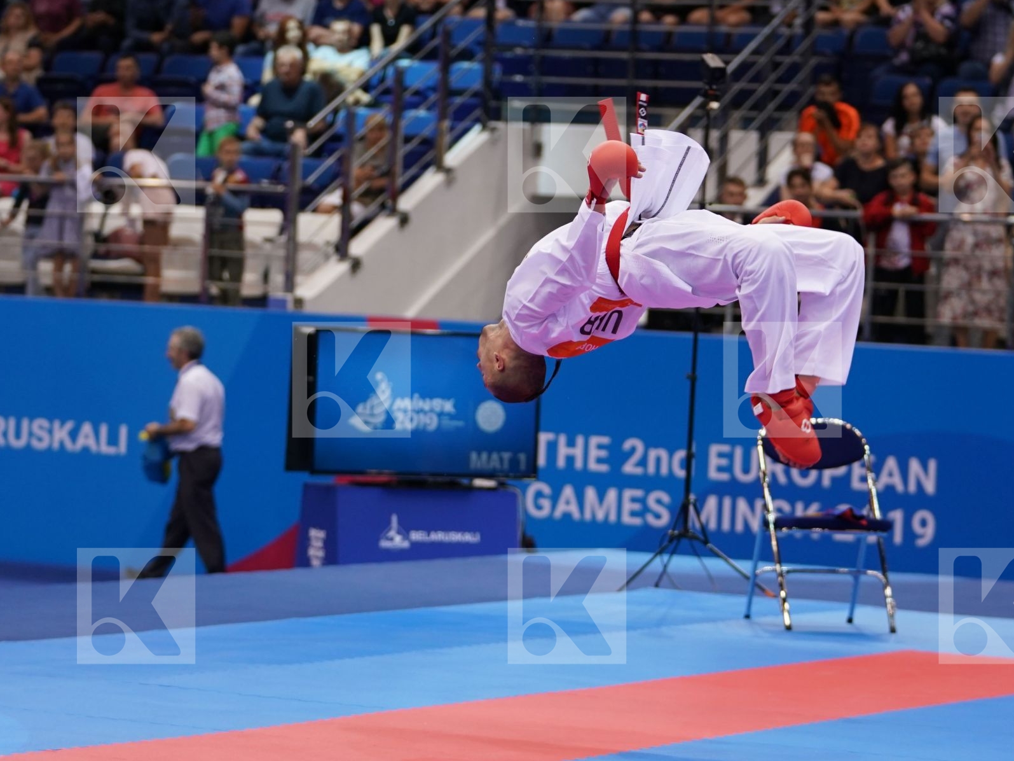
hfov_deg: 11.9
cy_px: 380
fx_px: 4862
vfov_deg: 8.9
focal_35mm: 166
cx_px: 567
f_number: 2.8
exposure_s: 1/1000
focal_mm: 102
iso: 1000
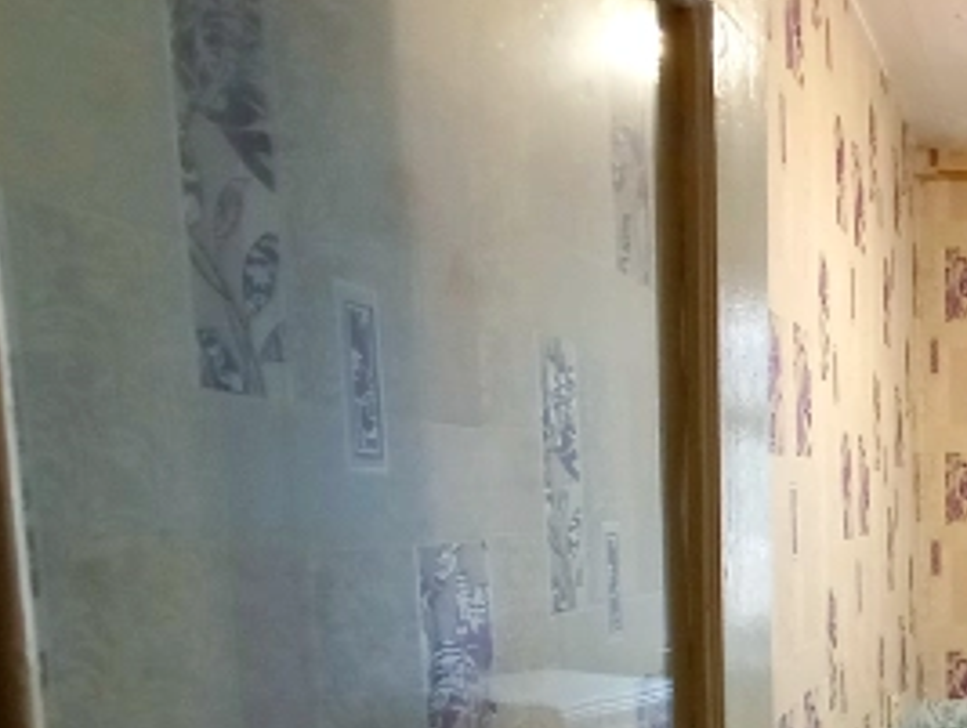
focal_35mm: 35
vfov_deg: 38.4
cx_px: 1108
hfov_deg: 40.3
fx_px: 979
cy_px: 634
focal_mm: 1.65
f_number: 2.2
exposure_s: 1/25
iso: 698
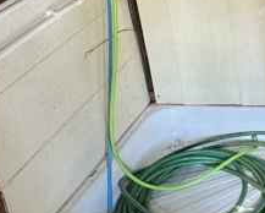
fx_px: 620
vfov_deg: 19.0
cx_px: 399
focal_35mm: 79
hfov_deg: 20.6
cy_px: 12
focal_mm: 2.22
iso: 500
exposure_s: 1/60
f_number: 2.2
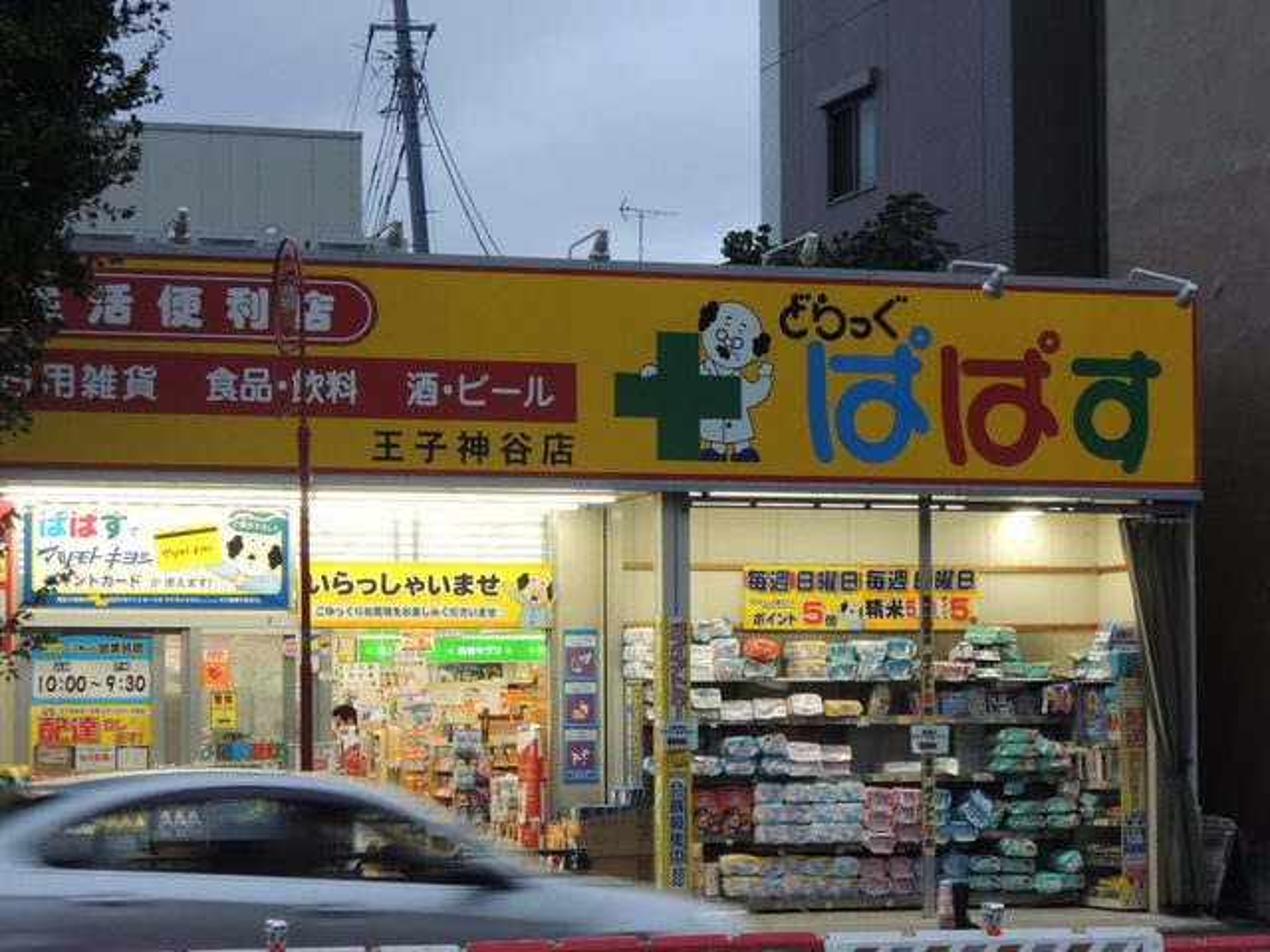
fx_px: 3669
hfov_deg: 19.6
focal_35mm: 100
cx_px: 635
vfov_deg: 14.8
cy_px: 476
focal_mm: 17.9
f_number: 4.9
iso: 400
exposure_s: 1/50
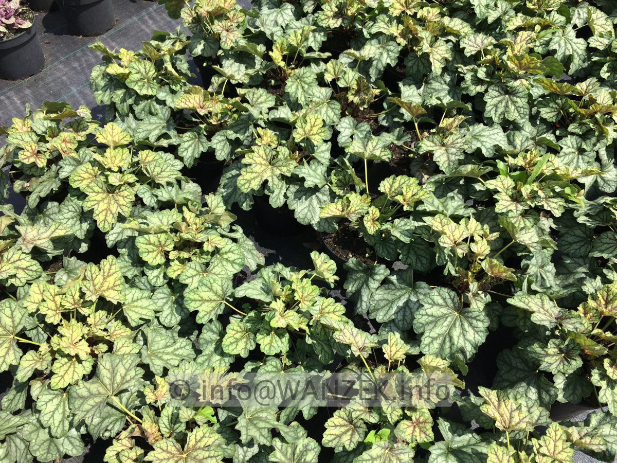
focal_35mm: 29
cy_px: 232
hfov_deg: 61.7
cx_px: 308
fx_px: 517
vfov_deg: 48.2
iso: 32
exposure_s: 1/1520
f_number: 2.2
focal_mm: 4.15
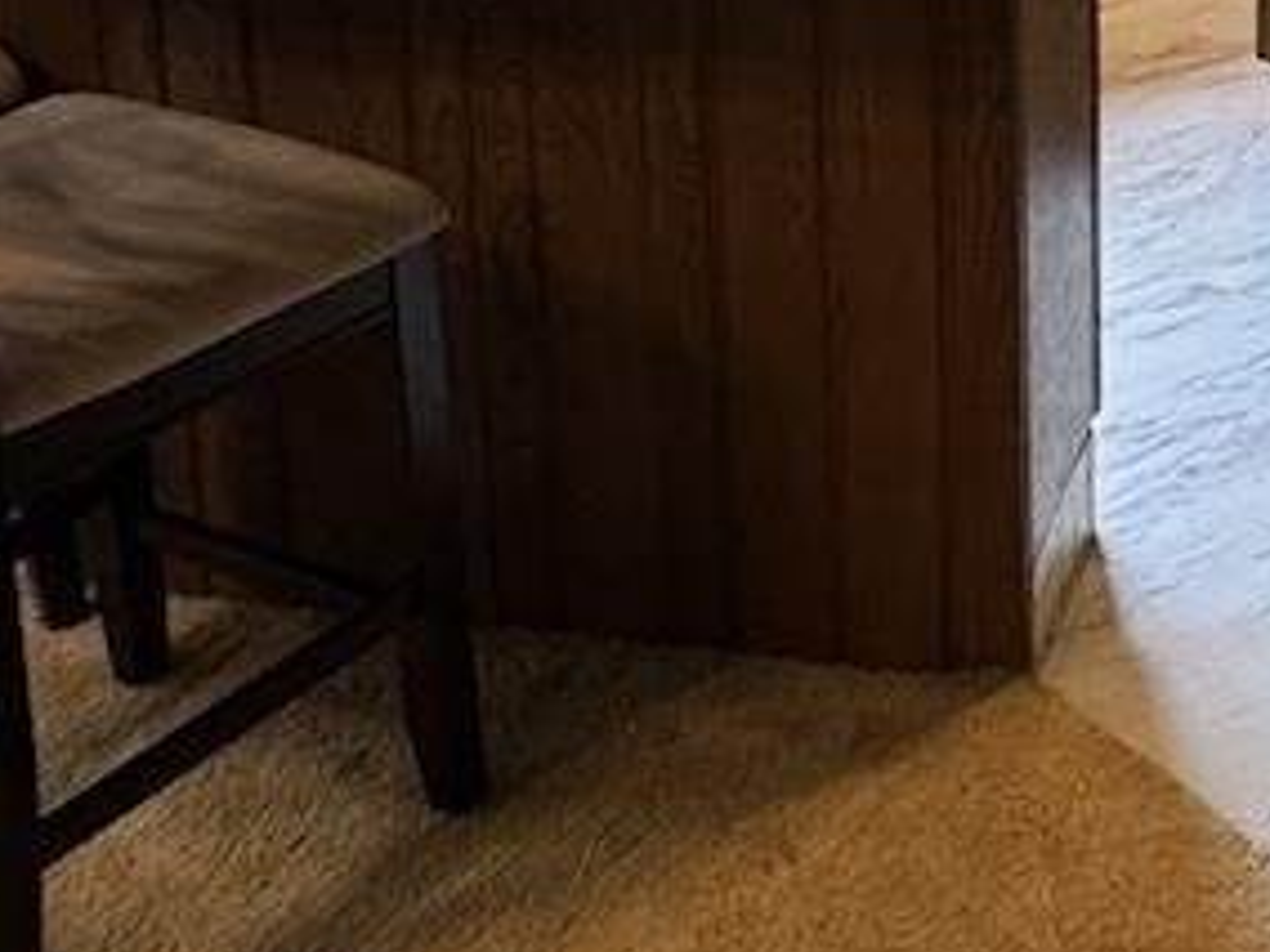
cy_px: -411
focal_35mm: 63
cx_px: 1283
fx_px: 2311
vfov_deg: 20.5
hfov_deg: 28.7
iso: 200
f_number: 2.2
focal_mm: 2.22
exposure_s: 1/60
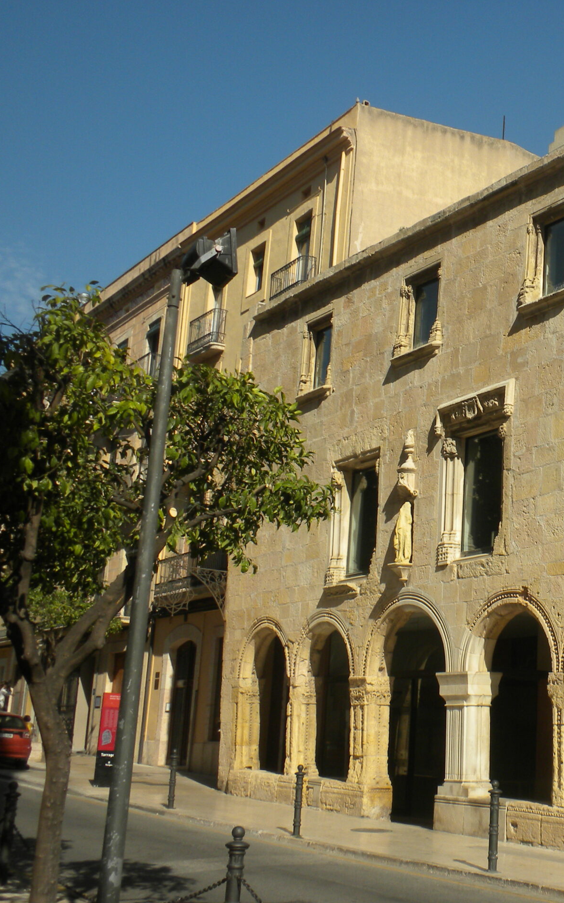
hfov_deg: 23.5
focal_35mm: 53
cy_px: 457
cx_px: 546
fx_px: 1303
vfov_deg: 38.2
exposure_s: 1/143
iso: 64
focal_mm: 6.6
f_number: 10
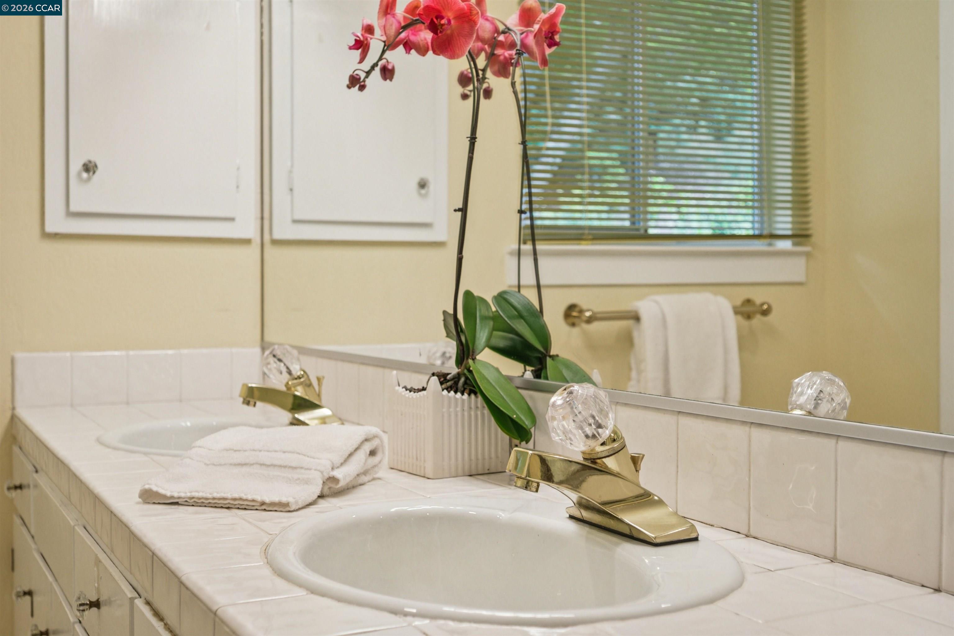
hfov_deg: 49.6
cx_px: 477
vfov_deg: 34.2
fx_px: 1033
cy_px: 318
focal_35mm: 39
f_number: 4
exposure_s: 1/250
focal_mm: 26
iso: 400
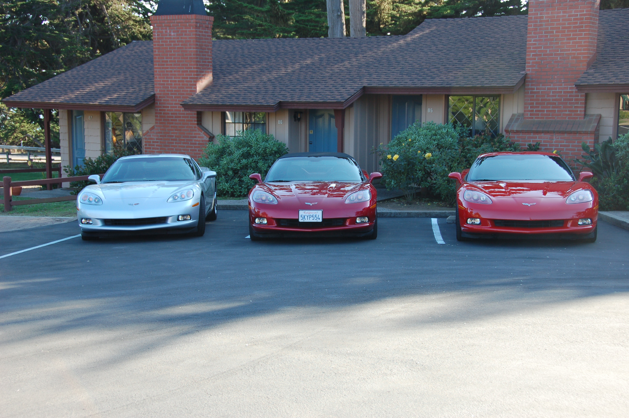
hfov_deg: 36.9
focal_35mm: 54
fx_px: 943
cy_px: 209
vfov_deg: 25.0
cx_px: 314
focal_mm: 36
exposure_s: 1/125
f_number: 5.6
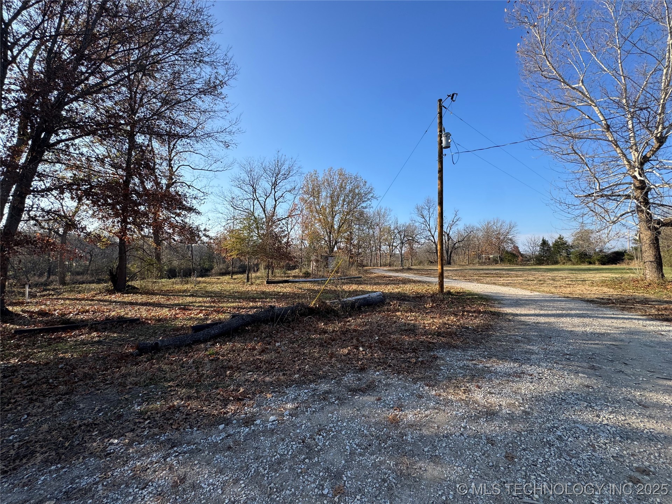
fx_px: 272
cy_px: 252
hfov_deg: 102.1
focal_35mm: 14
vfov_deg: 85.7
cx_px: 336
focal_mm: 2.22
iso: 50
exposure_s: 1/1048
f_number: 2.2
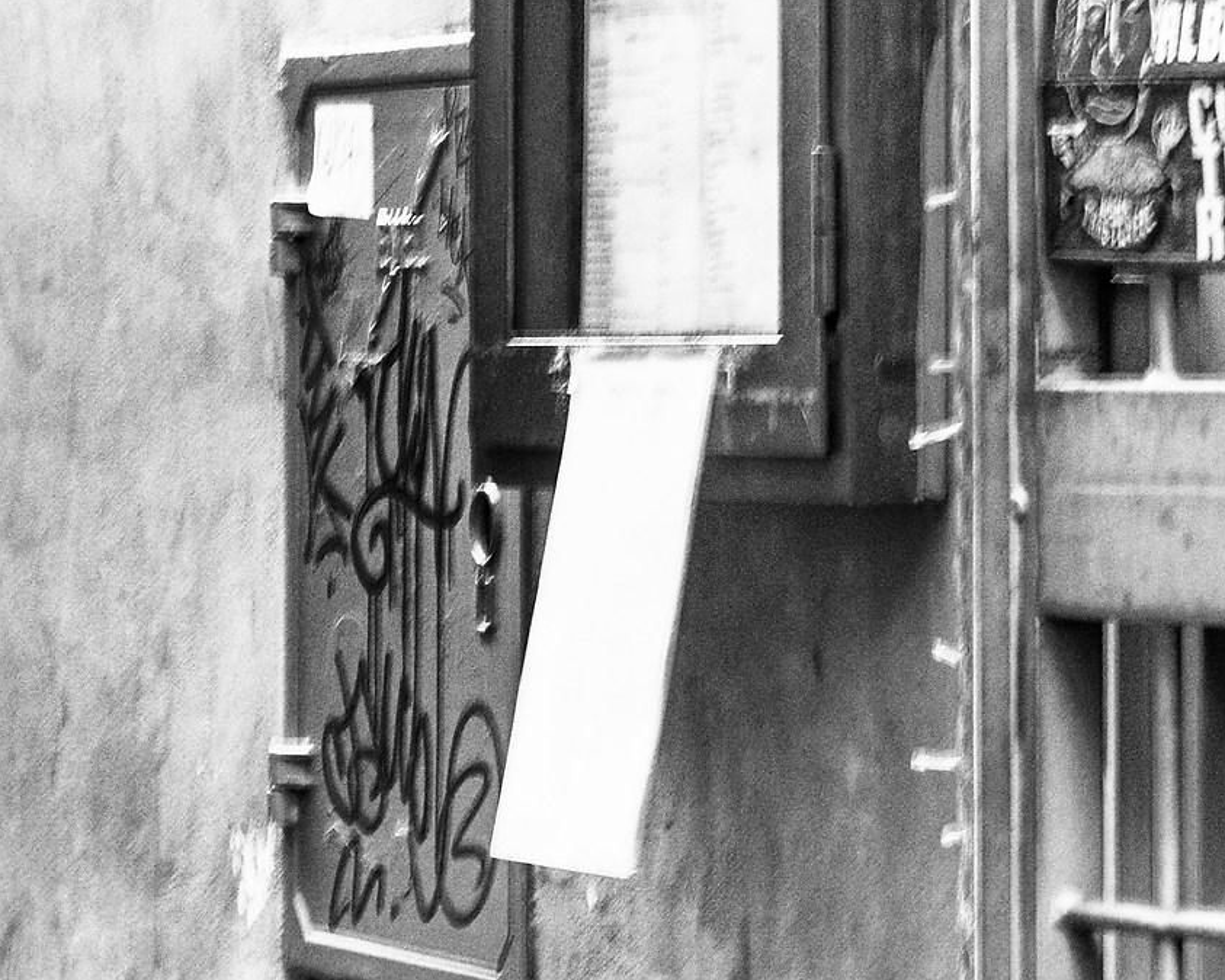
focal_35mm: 200
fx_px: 7249
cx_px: 1357
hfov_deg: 9.6
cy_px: 369
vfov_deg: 7.7
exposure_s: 1/13
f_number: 8
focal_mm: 50
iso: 400
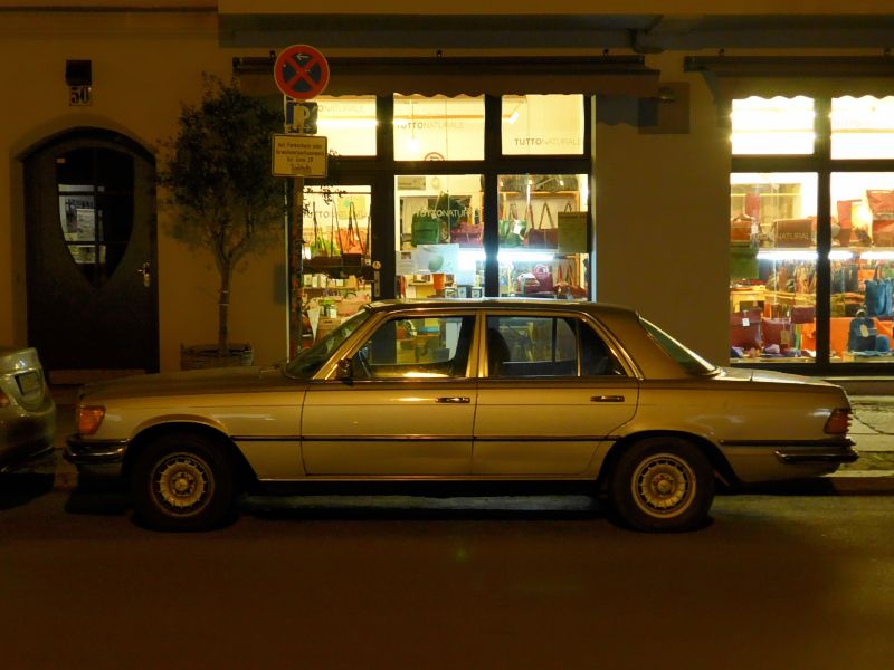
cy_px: 335
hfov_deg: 32.7
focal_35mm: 59
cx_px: 447
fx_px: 1524
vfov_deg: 24.8
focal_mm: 12
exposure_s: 1/8
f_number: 3.5
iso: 400
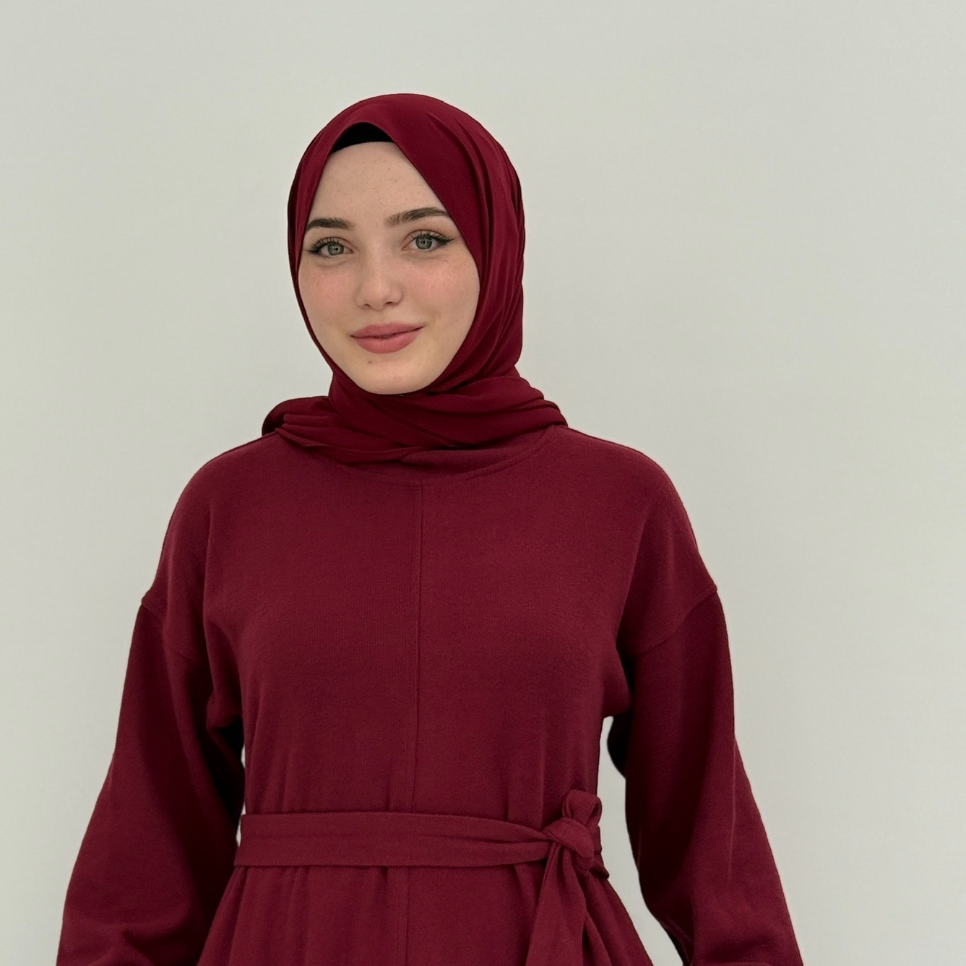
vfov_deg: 26.4
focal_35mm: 65
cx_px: 443
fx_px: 2052
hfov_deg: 26.5
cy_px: 586
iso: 64
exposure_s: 1/140
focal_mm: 6.76
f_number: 1.78
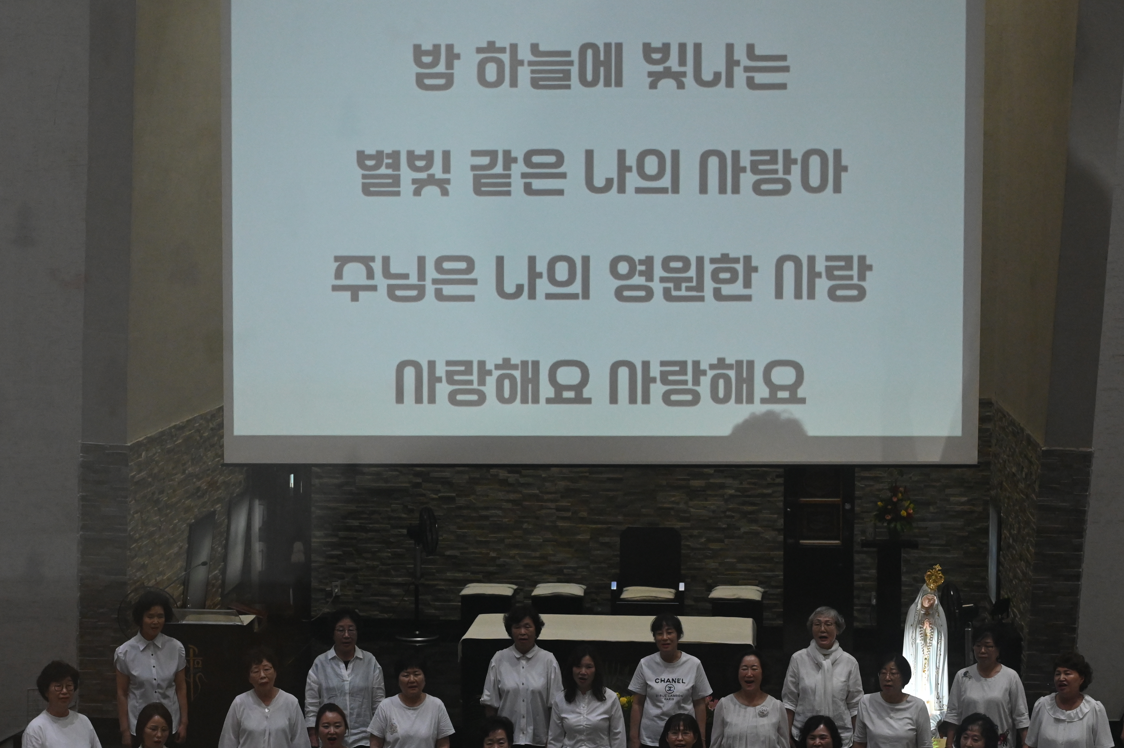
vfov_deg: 17.9
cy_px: 423
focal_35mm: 76
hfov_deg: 26.7
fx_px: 2371
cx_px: 556
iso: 5000
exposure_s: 1/800
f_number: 4.5
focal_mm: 61
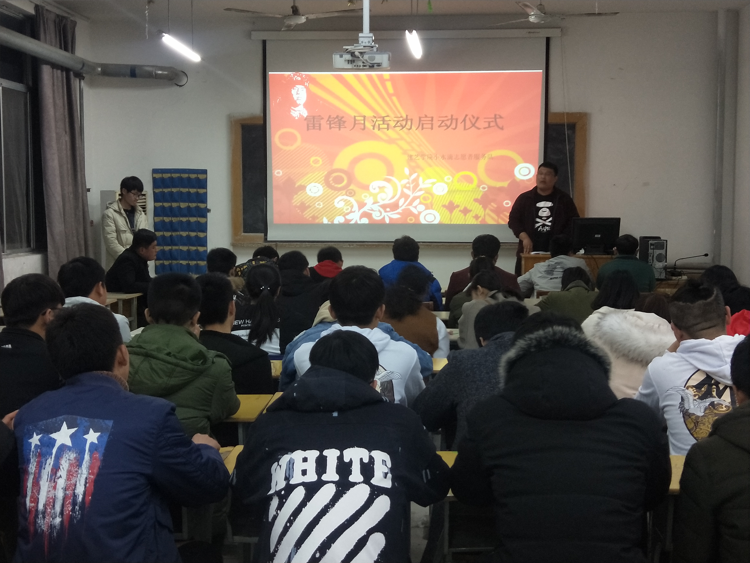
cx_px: 375
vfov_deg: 54.9
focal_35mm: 25
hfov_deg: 69.4
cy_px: 282
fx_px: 542
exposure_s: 1/50
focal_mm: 4.27
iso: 237
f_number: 1.7
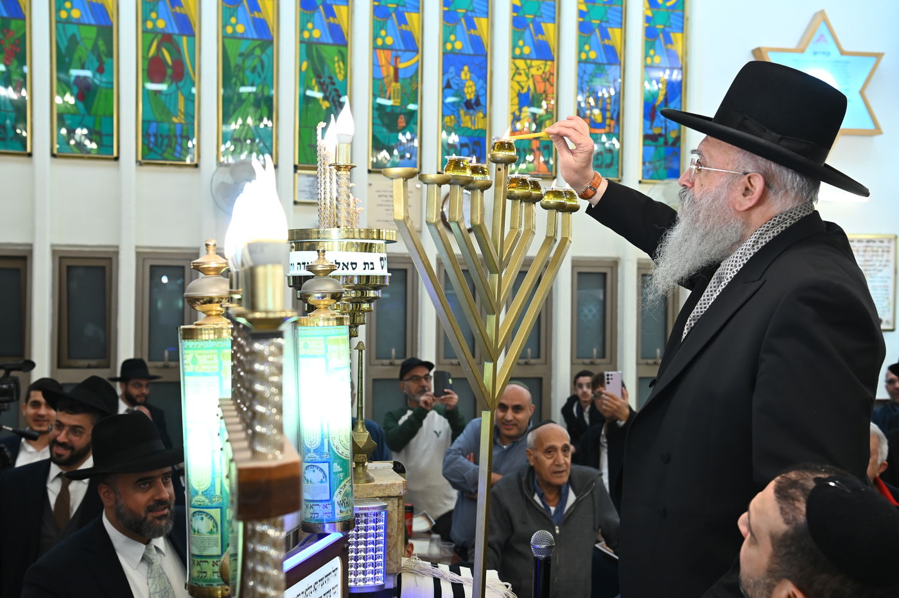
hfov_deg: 43.6
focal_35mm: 45
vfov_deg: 29.8
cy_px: 299
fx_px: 1123
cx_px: 450
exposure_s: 1/160
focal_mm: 45
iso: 1250
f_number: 5.6
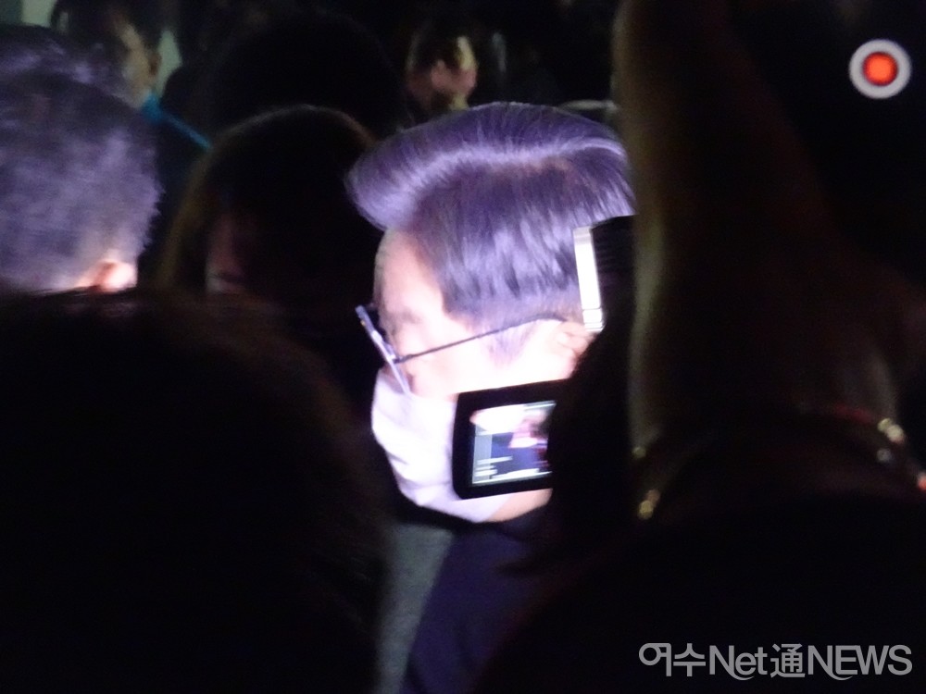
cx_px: 463
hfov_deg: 11.4
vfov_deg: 8.6
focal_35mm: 173
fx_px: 4628
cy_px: 347
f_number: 5.6
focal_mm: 27.71
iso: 3200
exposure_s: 1/25
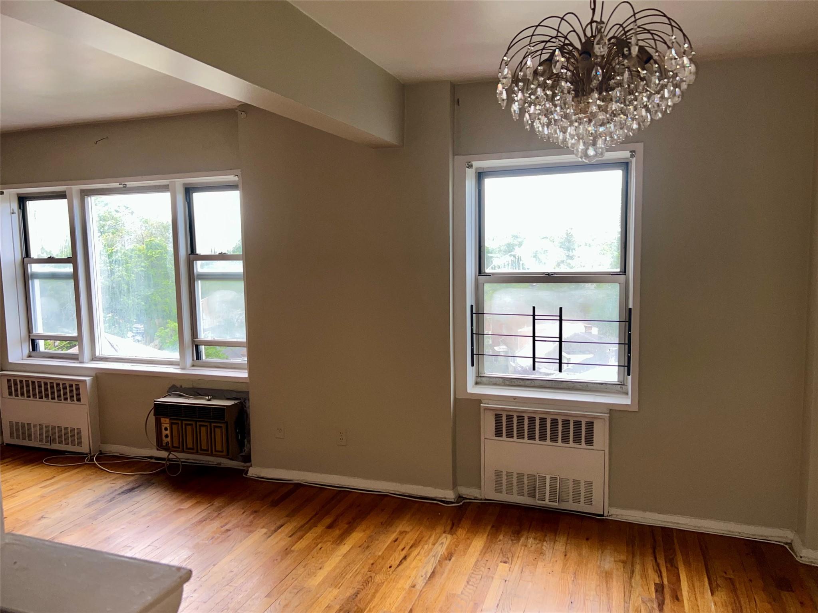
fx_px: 614
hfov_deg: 67.3
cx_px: 409
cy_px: 306
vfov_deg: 53.1
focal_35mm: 26
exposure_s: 1/189
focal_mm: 5.7
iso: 32
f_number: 1.5
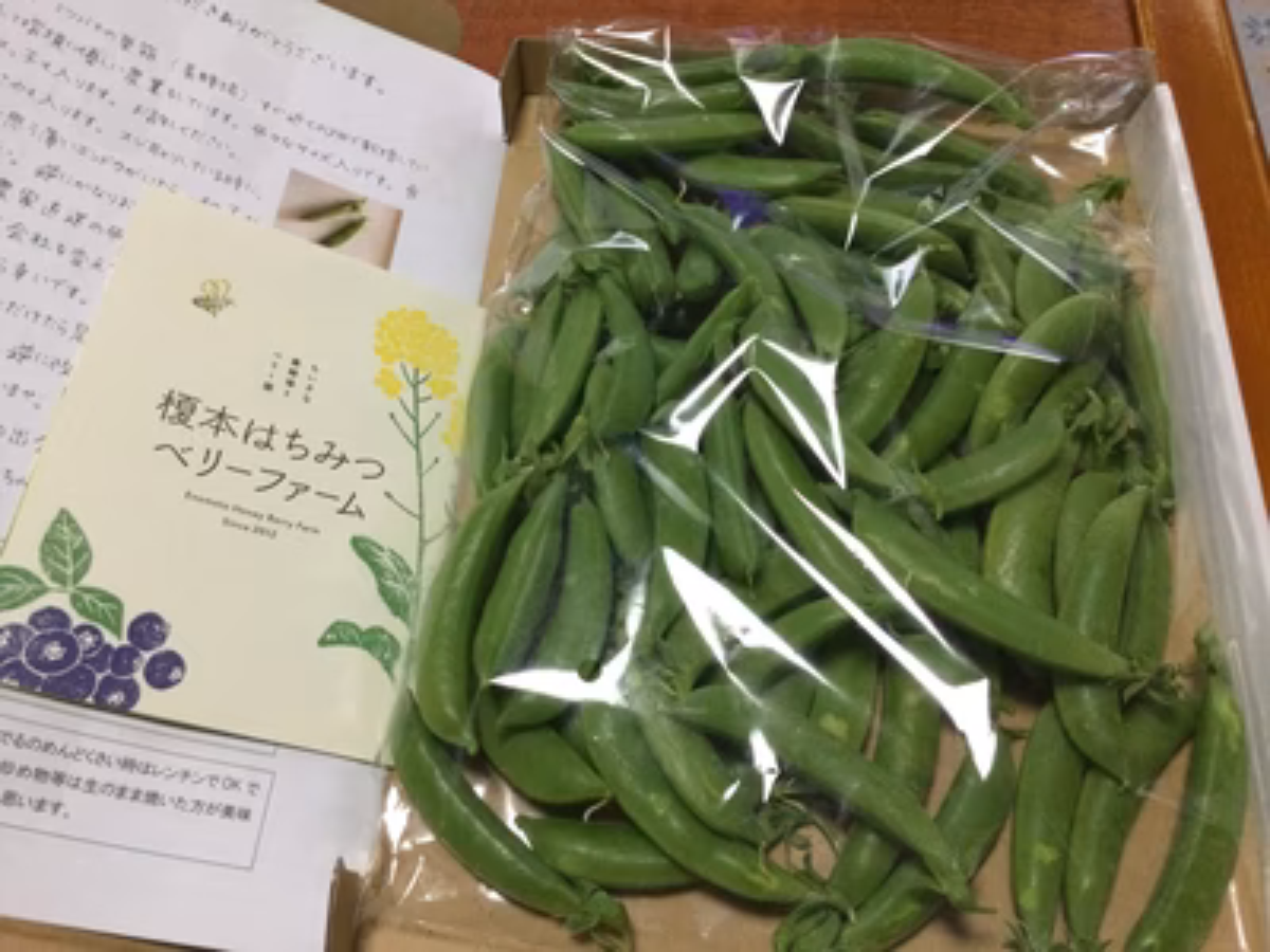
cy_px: 476
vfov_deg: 45.4
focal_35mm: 31
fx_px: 1137
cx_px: 635
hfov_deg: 58.4
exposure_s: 1/30
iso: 200
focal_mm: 3.3
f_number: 2.4
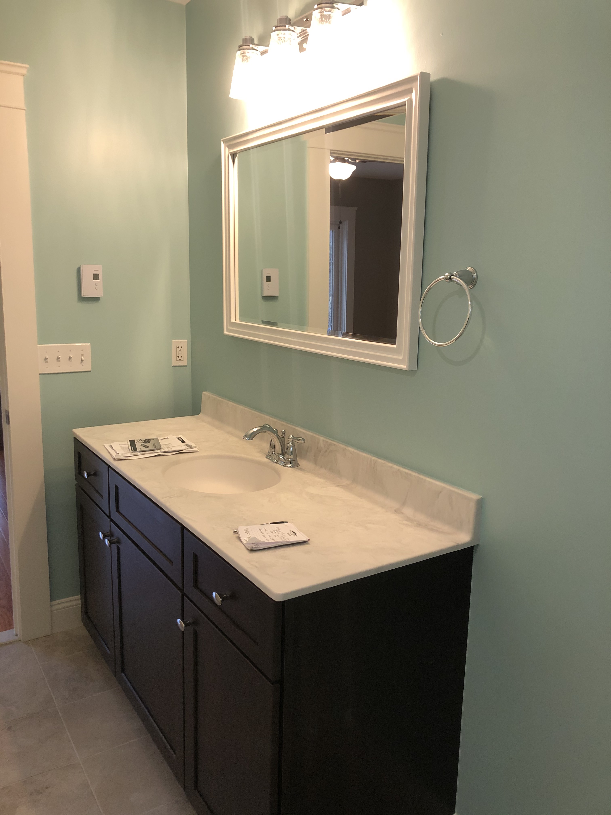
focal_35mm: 28
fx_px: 659
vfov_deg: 63.4
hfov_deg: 49.7
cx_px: 306
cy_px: 408
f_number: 1.8
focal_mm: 3.99
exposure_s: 1/24
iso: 32
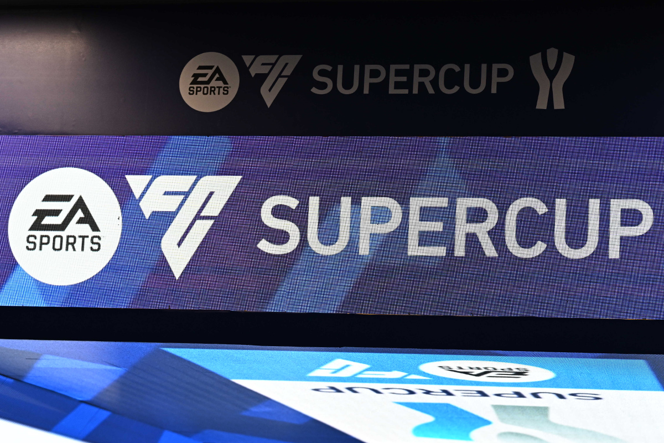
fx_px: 1623
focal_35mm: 88
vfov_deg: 15.5
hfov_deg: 23.1
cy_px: 222
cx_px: 332
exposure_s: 1/160
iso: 800
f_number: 4
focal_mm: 88
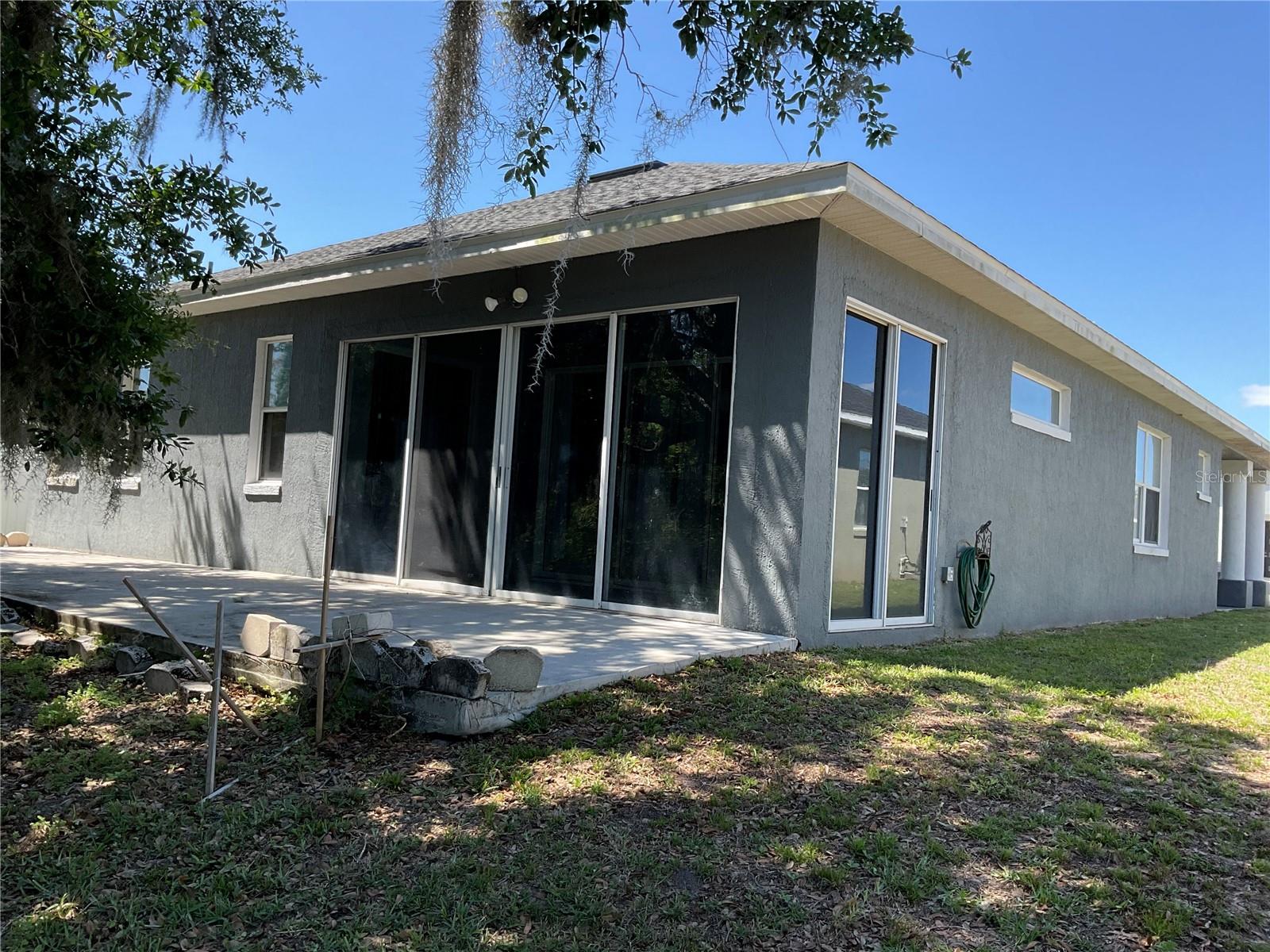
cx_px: 635
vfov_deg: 48.2
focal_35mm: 29
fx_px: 1064
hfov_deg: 61.7
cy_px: 476
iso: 16
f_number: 1.8
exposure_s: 1/529
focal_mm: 3
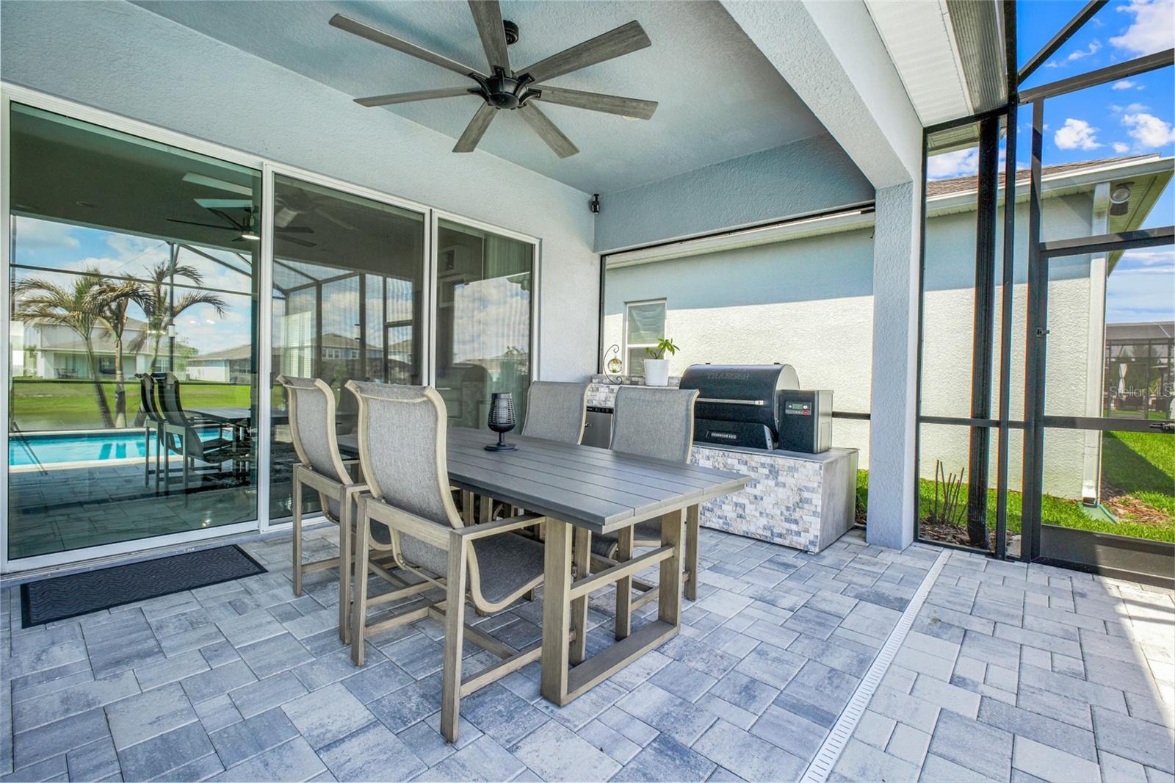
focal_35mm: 16
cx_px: 588
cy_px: 392
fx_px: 538
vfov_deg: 72.0
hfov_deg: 95.0
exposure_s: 1/20
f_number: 9
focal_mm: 11
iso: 250
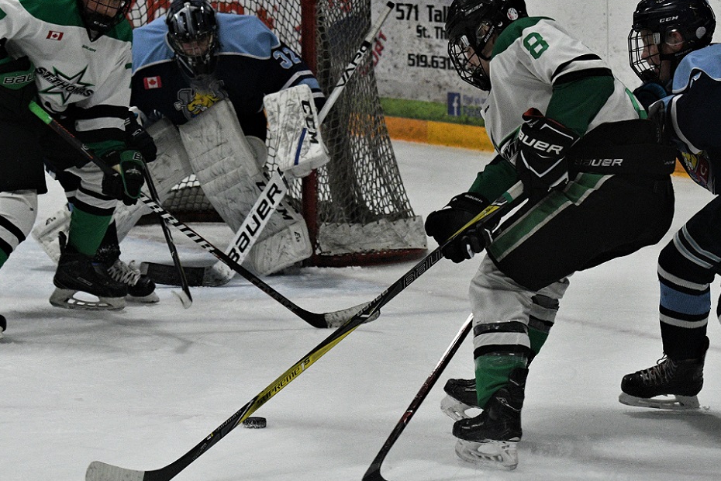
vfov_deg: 11.1
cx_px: 366
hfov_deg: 16.7
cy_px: 208
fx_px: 2463
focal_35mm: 123
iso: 5600
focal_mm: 70
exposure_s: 1/1000
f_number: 5
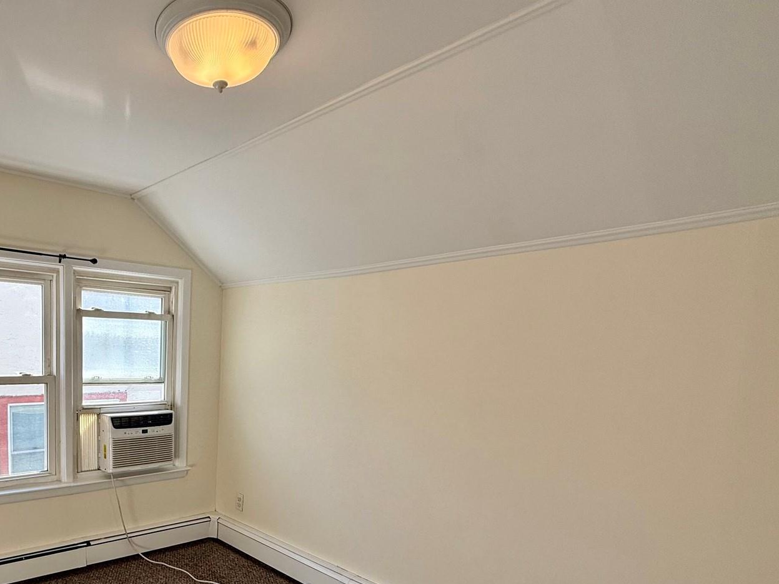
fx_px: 518
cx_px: 169
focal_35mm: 23
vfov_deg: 57.0
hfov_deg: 67.8
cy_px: 410
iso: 50
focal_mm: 2.22
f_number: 2.2
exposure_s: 1/291
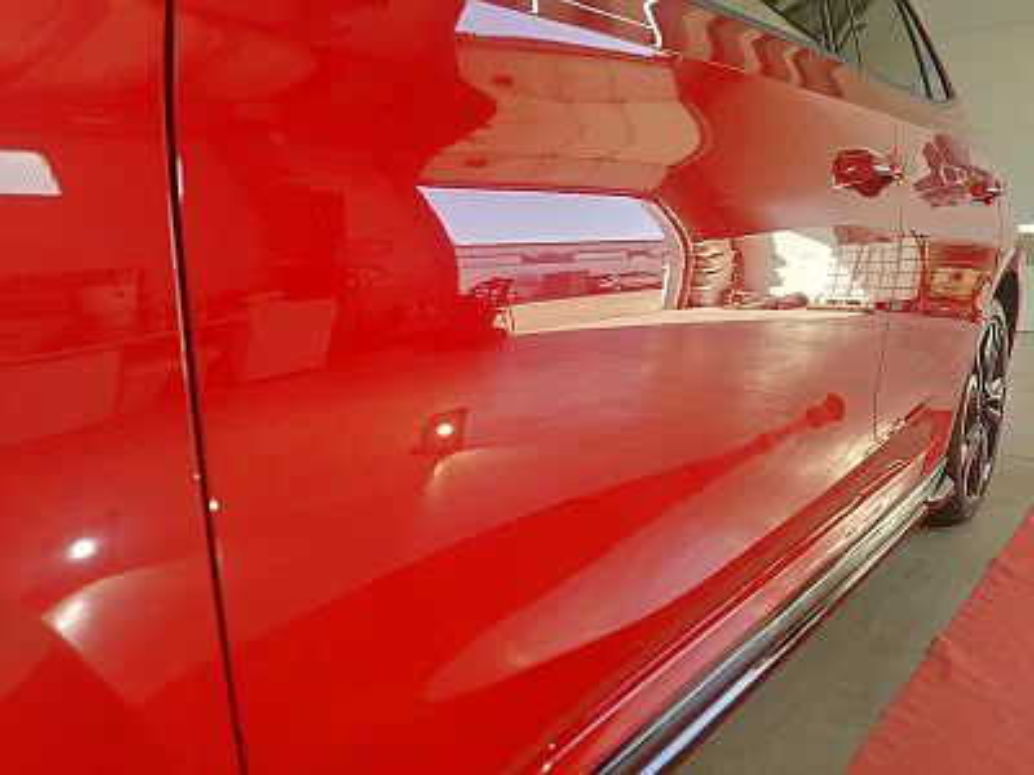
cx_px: 517
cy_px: 388
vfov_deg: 56.8
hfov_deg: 71.6
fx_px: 717
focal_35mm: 24
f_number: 1.8
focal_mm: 5.23
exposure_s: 1/50
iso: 50
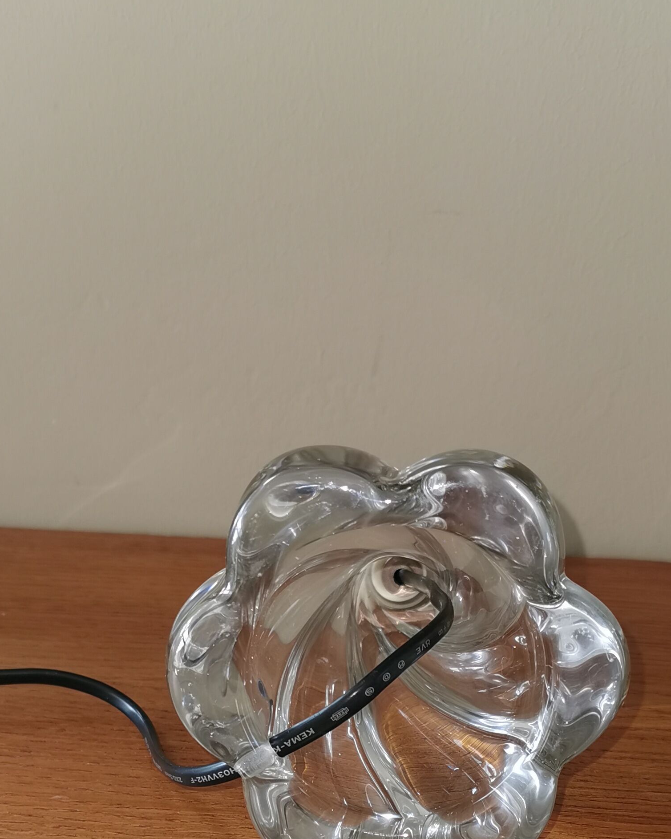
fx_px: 1266
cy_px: 802
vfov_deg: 34.0
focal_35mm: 51
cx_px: 414
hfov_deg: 29.6
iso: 50
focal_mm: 5.56
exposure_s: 1/100
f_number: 1.6
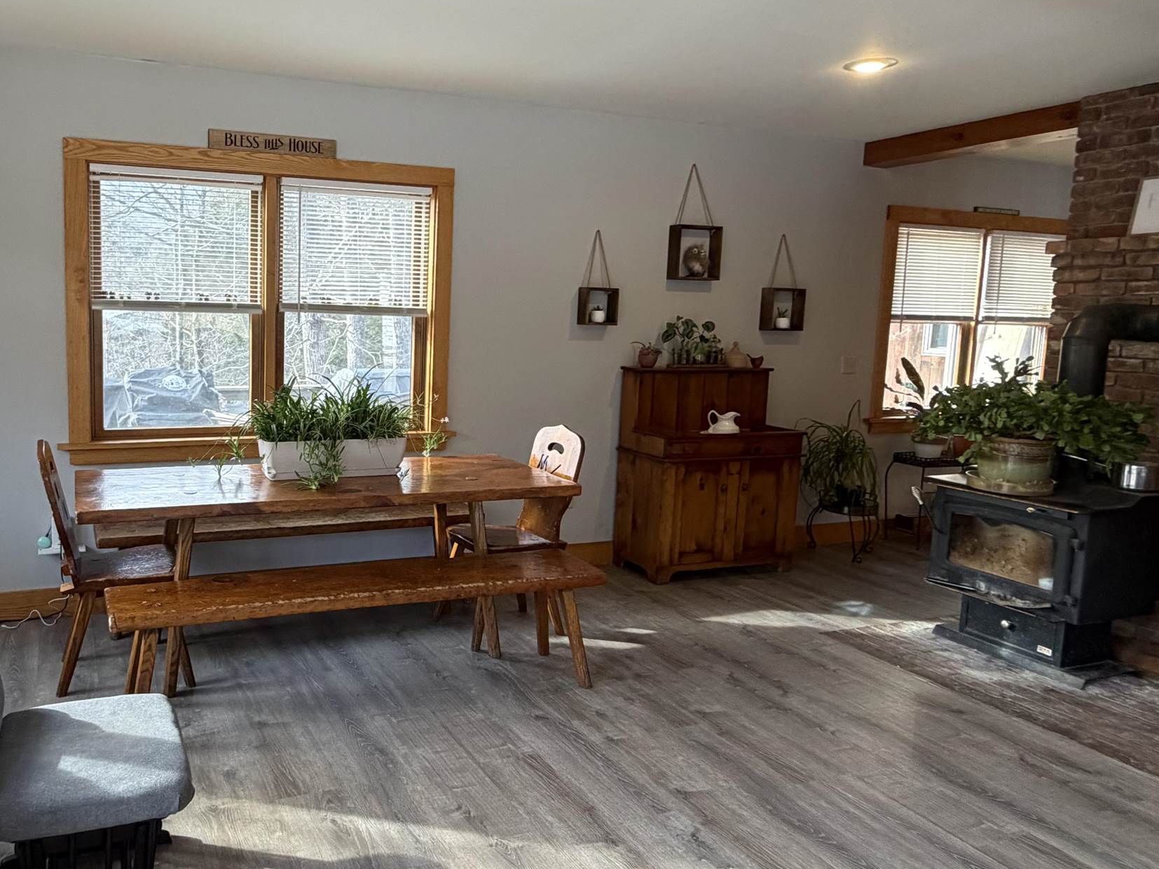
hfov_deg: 65.2
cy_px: 406
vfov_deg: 53.0
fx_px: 871
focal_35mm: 26
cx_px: 370
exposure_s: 1/121
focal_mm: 2.22
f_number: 2.2
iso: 250
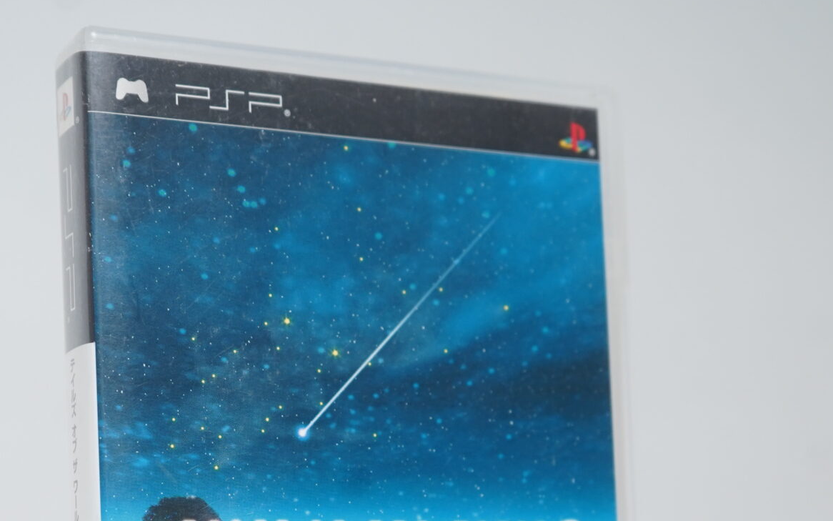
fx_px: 1930
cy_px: 599
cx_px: 383
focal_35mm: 85
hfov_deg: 24.4
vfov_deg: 14.9
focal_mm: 38
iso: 800
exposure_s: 1/40
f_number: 5
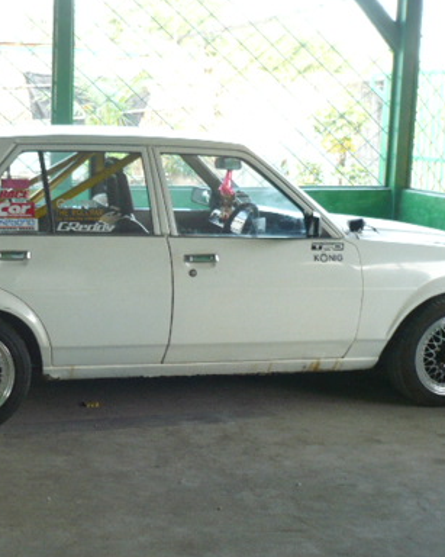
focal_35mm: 57
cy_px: 294
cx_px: 139
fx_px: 939
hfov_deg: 26.5
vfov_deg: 33.0
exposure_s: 1/30
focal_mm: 5.8
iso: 125
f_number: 2.8
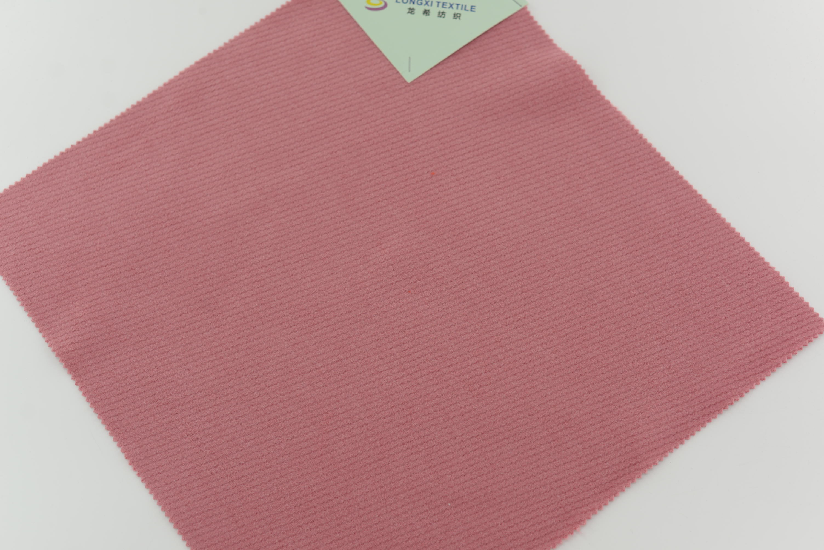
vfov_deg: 27.0
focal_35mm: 50
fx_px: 1145
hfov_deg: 39.6
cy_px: 275
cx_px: 412
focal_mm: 50
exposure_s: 1/200
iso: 100
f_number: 3.5
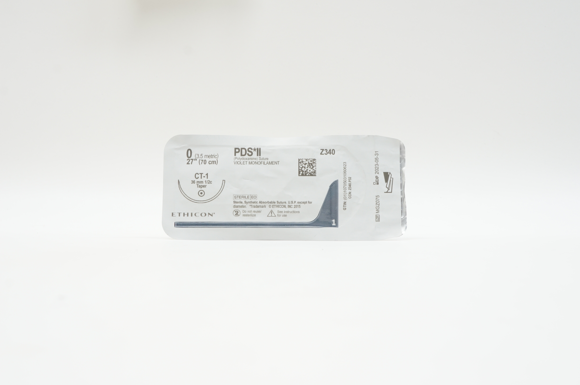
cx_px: 290
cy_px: 192
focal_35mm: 50
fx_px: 797
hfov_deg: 40.0
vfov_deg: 27.2
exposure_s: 1/15
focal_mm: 33
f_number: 10
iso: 400
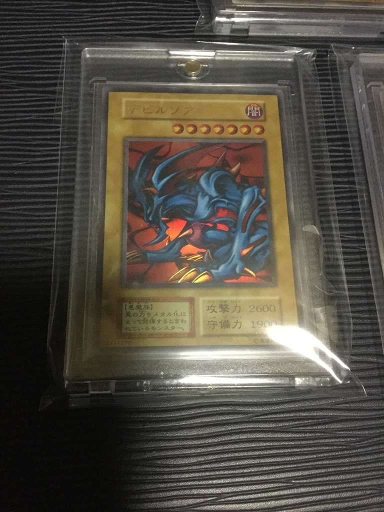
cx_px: 192
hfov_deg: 45.4
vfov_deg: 58.4
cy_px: 256
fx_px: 459
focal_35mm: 31
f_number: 2.4
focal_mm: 3.3
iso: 400
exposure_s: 1/17
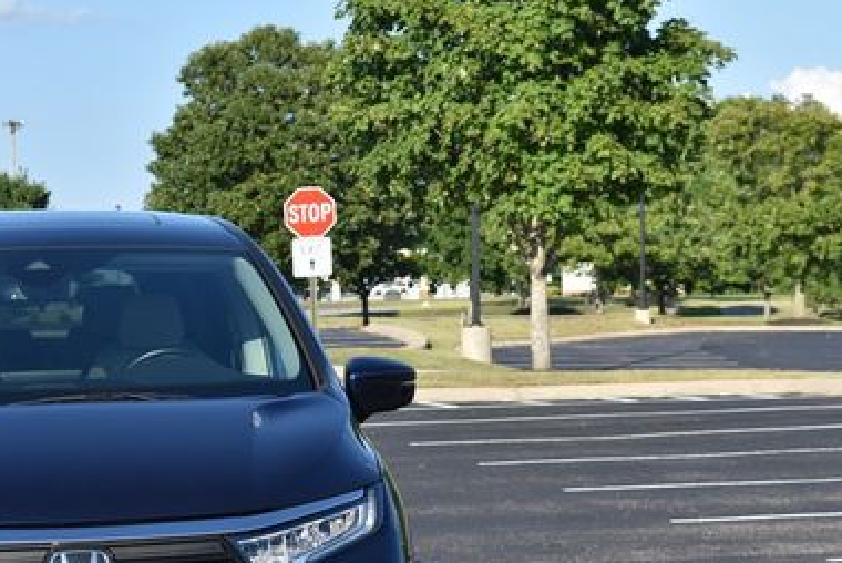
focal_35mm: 139
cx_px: 188
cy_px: 451
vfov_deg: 9.9
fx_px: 3250
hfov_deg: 14.7
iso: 110
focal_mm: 55
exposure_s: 1/250
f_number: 8
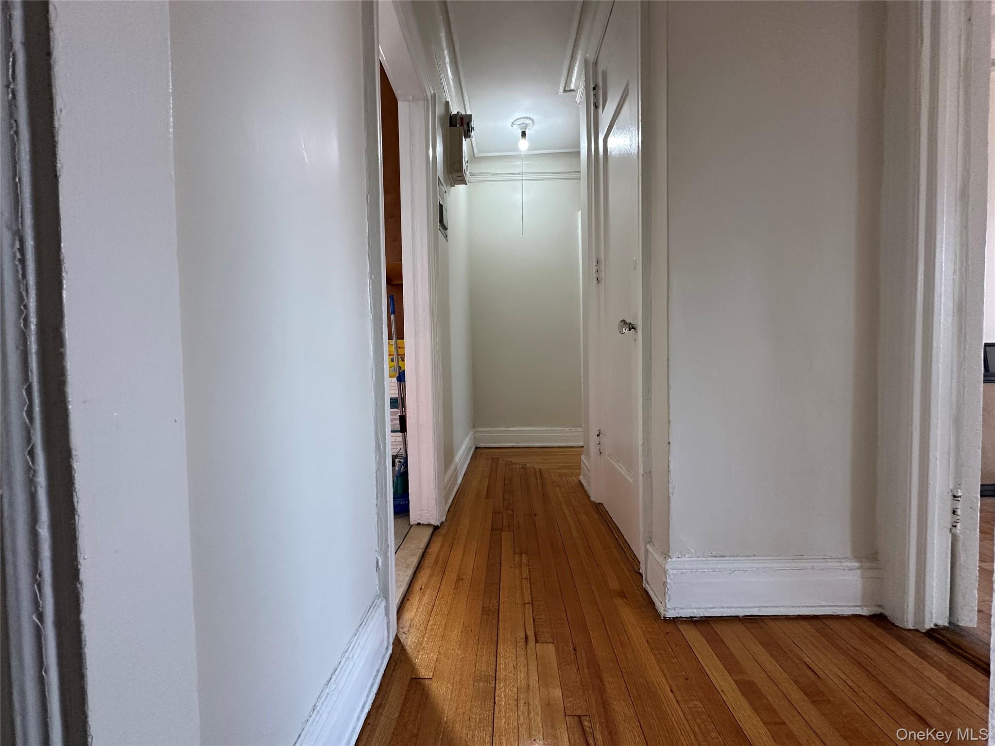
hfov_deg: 102.1
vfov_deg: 85.7
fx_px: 402
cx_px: 498
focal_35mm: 14
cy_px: 373
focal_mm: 2.22
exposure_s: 1/120
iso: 250
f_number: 2.2
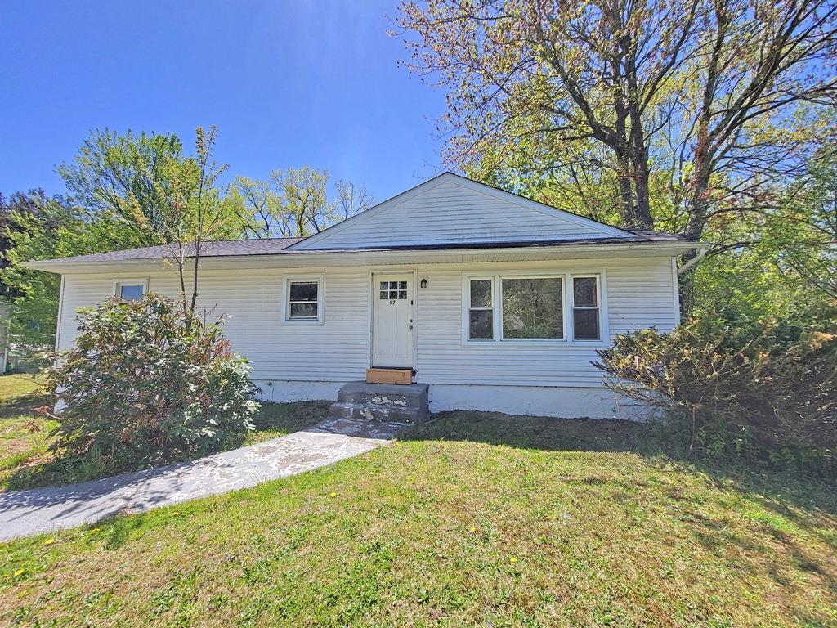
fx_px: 314
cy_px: 314
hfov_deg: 106.2
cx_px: 418
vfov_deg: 89.9
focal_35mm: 13
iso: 32
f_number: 2.2
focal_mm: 1.74
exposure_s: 1/624
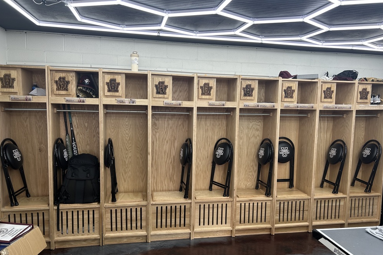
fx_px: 298
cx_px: 196
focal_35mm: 28
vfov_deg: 46.4
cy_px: 136
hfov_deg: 65.5
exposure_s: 1/164
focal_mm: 5.7
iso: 50
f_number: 1.5
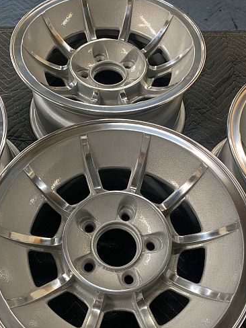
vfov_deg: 56.4
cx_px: 116
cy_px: 198
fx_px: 303
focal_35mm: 32
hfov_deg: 44.1
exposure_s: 1/60
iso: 320
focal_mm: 4.25
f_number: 1.8
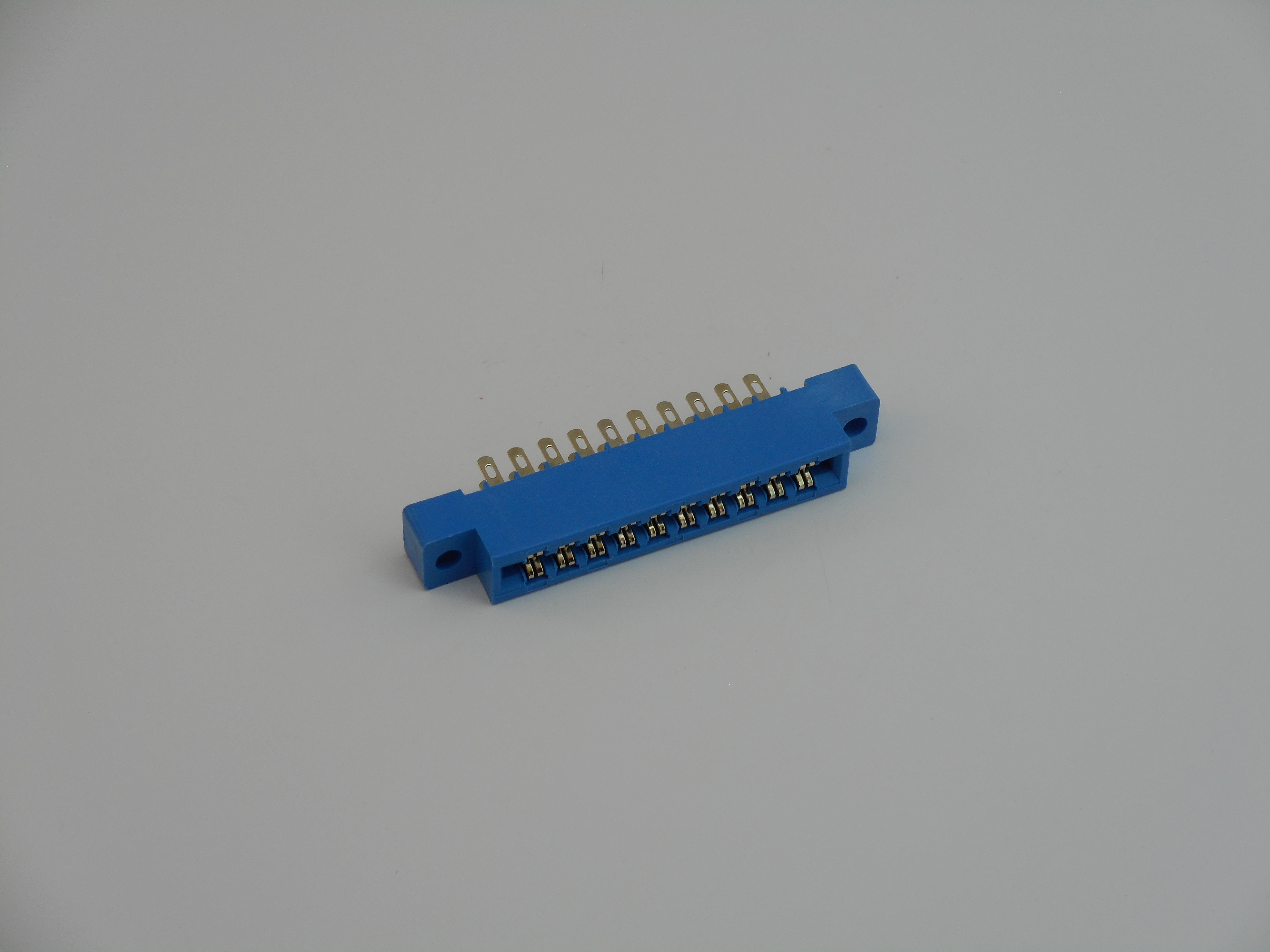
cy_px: 476
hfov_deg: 22.0
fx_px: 3265
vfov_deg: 16.6
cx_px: 635
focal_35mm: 89
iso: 80
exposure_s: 1/60
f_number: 5.6
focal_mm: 15.9
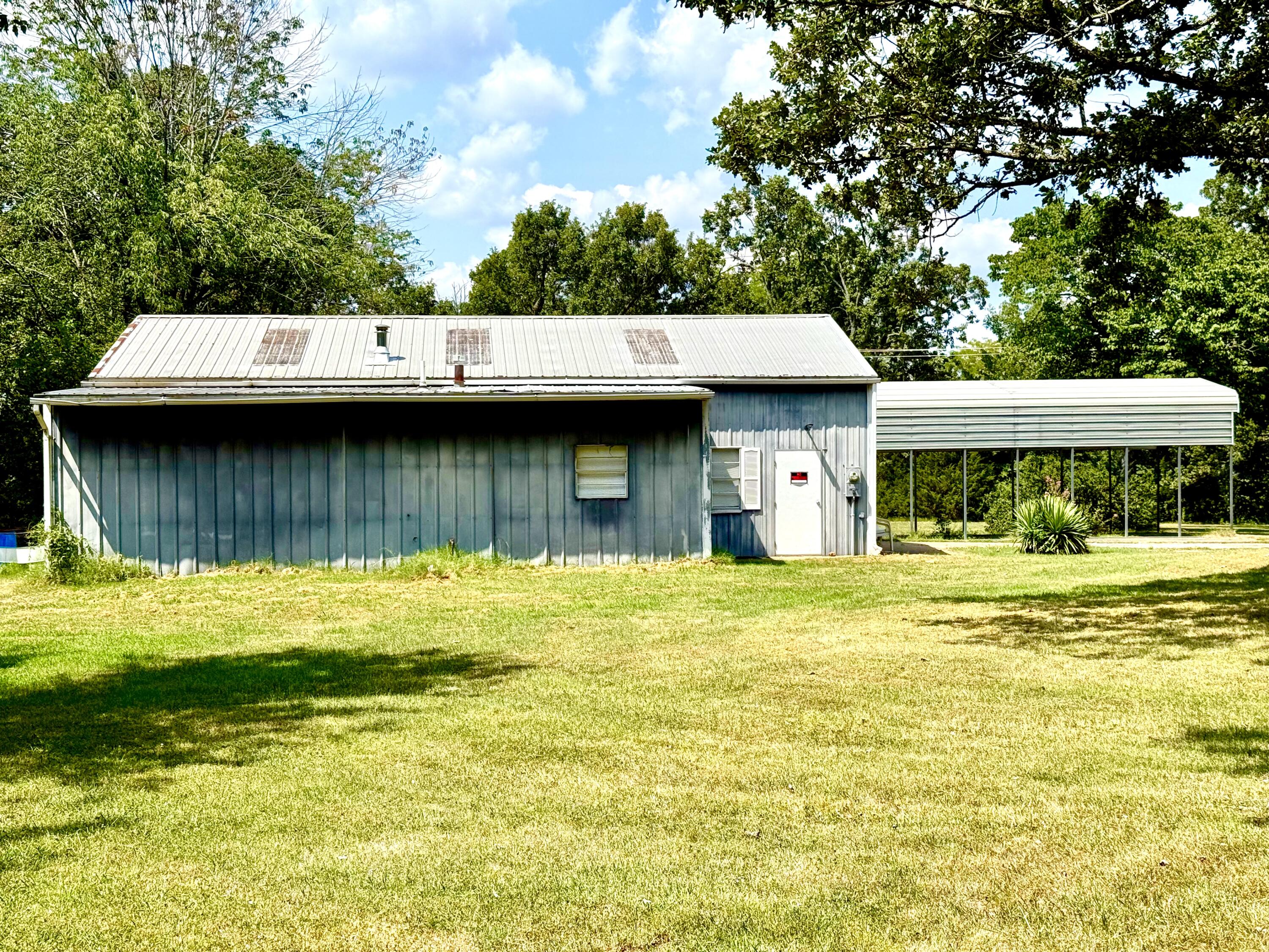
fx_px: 1760
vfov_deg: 30.3
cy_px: 476
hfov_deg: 39.7
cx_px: 634
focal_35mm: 48
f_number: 1.78
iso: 64
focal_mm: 6.76
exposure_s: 1/4878
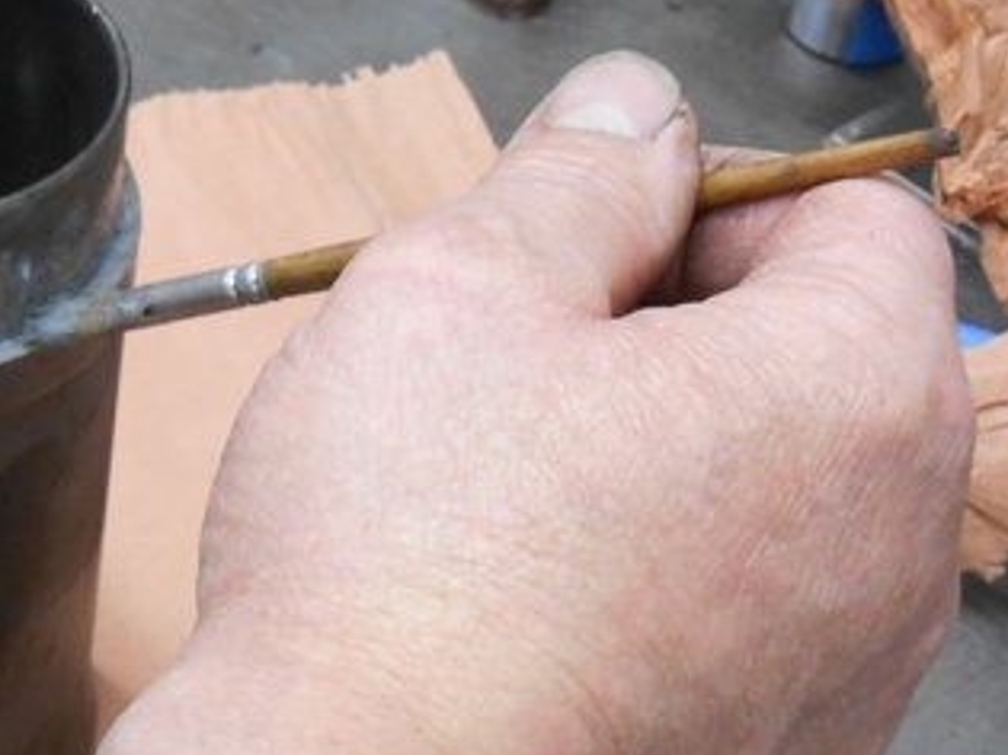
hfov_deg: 16.5
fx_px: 3406
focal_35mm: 117
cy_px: 166
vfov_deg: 12.6
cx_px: -3
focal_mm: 8.3
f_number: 4
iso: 280
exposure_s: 1/30
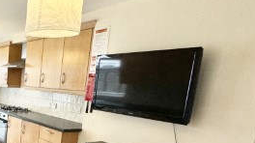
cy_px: 127
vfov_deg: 30.6
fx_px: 250
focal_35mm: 37
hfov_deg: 42.2
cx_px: -28
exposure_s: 1/100
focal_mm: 2.22
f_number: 2.2
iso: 200
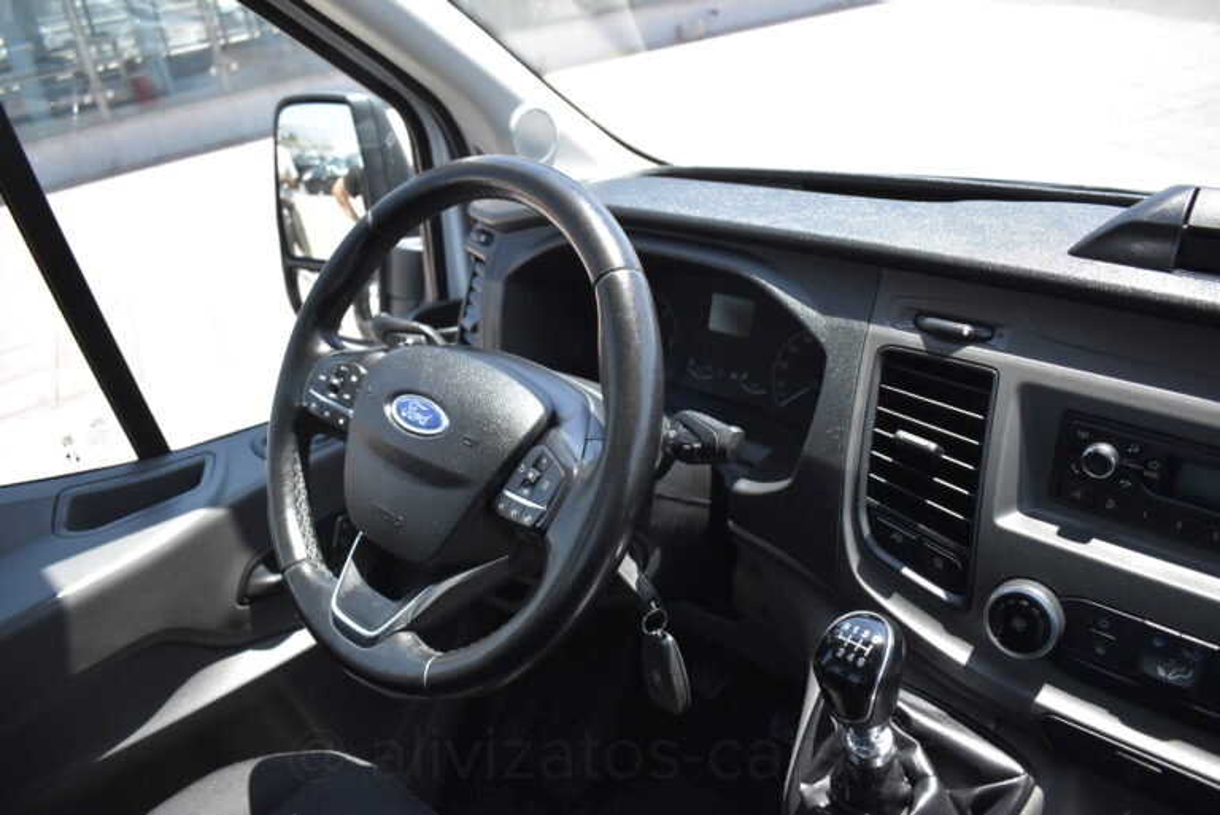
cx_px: 610
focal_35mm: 27
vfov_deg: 48.0
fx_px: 915
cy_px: 408
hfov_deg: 67.4
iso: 1600
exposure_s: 1/2000
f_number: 3.5
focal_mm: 18
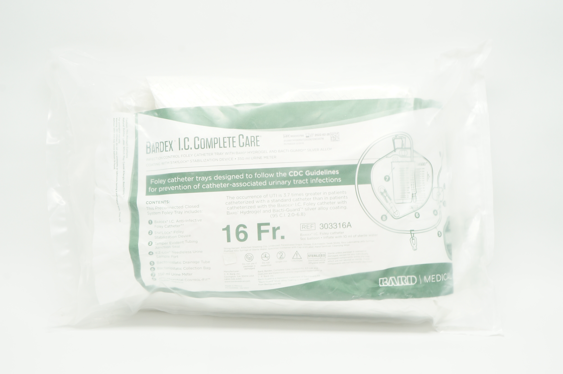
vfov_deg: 32.9
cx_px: 282
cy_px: 187
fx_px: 633
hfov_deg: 48.0
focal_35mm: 40
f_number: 11
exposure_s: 1/13
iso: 400
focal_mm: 27
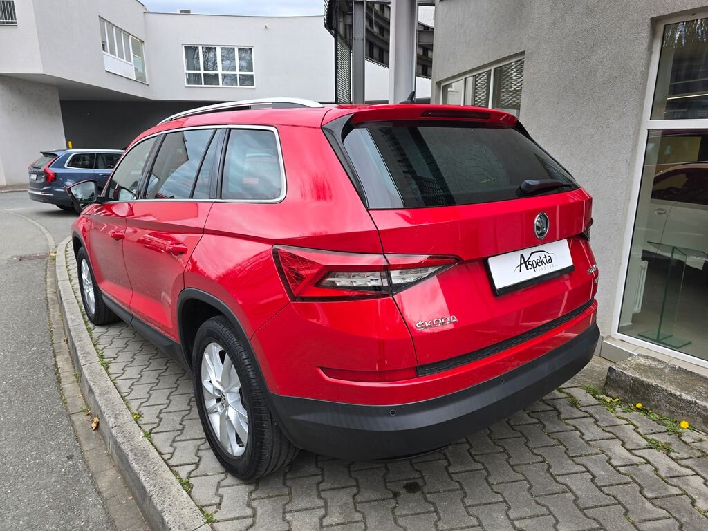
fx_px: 470
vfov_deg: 58.9
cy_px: 266
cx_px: 354
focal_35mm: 23
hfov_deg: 73.9
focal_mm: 6.3
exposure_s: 1/180
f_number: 1.7
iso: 32
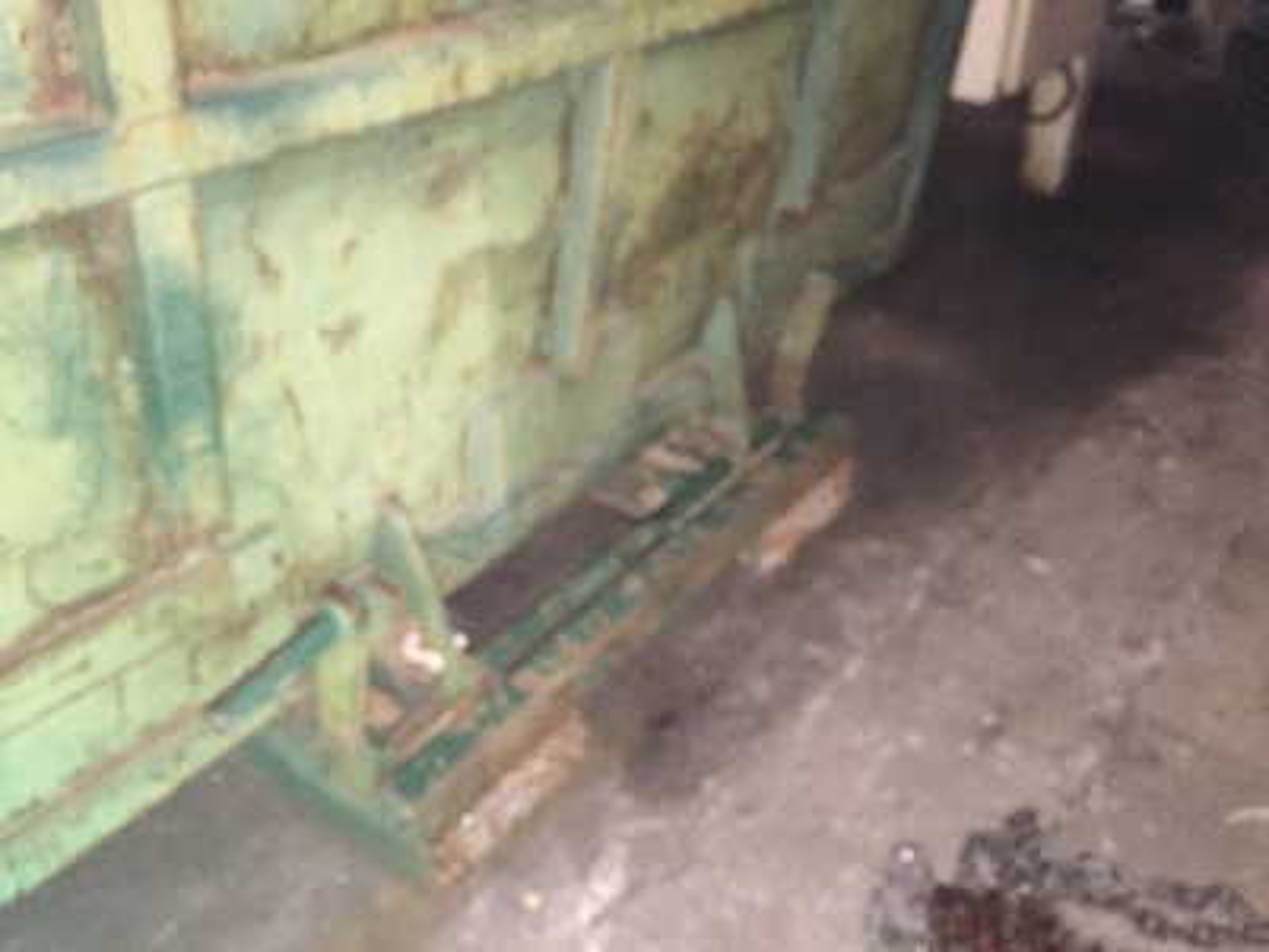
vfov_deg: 48.2
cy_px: 476
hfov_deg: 61.7
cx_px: 634
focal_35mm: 29
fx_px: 1063
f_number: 2.2
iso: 400
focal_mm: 4.15
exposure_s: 1/16
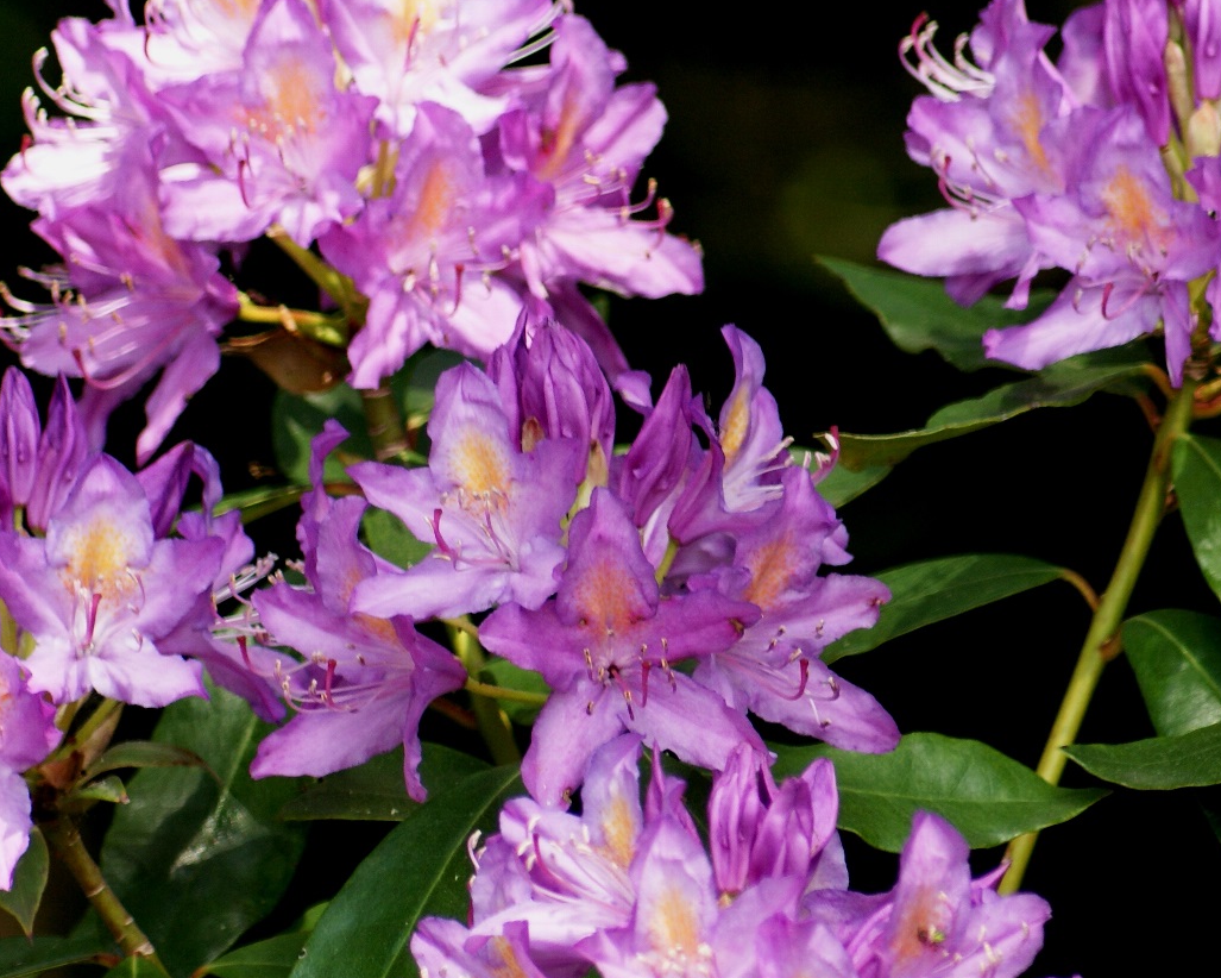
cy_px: 606
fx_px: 15361
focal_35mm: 425
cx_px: 579
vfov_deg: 3.6
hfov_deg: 4.6
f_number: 5.6
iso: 400
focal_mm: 160
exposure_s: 1/250
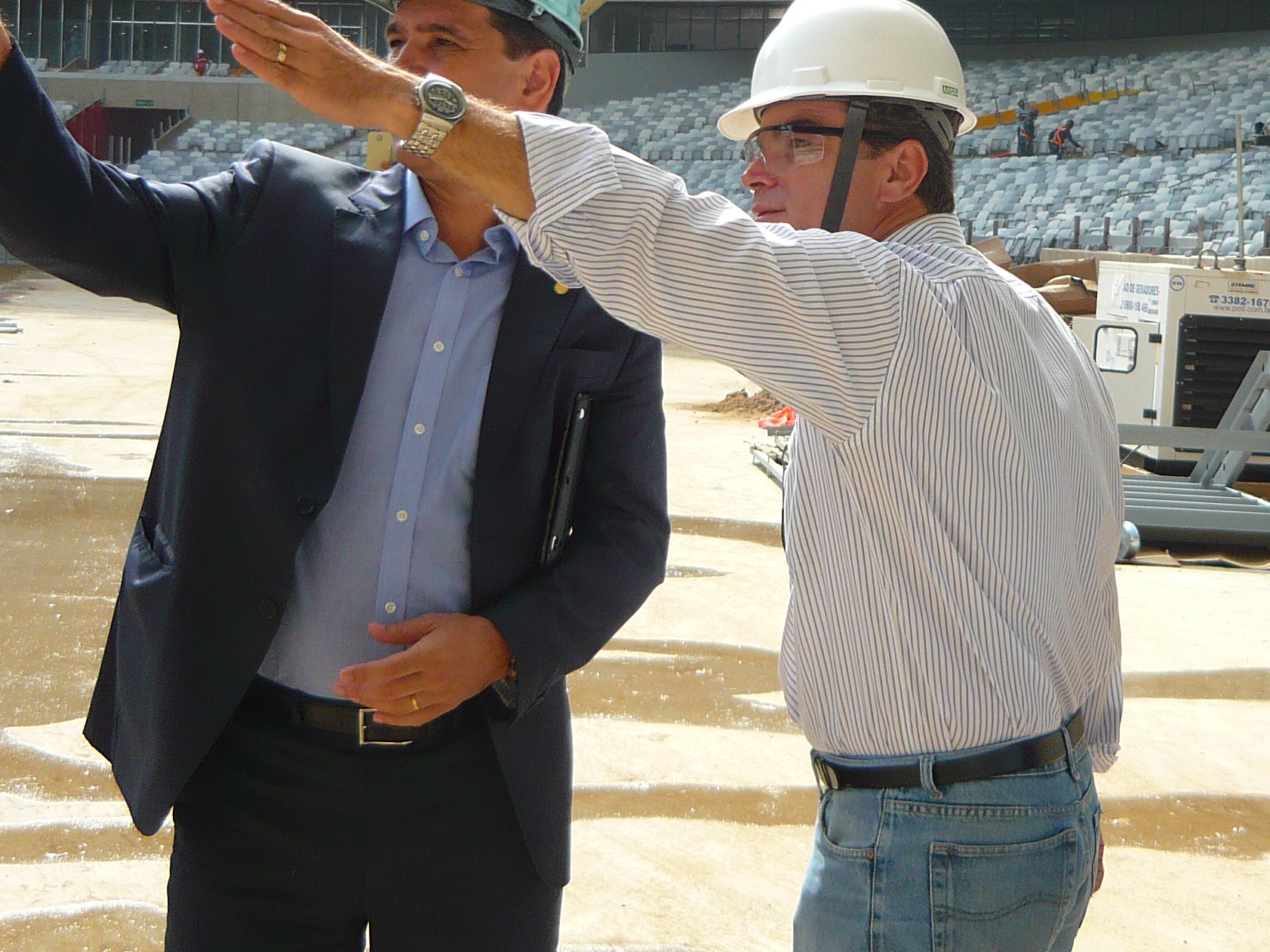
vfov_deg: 22.8
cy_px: 285
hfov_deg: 30.1
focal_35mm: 64
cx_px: 835
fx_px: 2348
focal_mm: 5.5
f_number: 2.8
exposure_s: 1/500
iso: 100
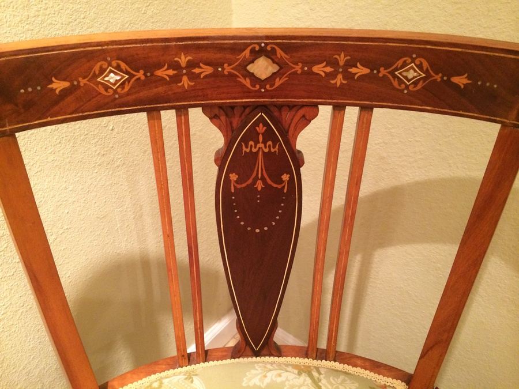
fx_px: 450
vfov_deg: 46.8
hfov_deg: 60.0
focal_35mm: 30
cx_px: 260
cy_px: 194
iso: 320
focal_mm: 4.12
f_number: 2.2
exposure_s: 1/30
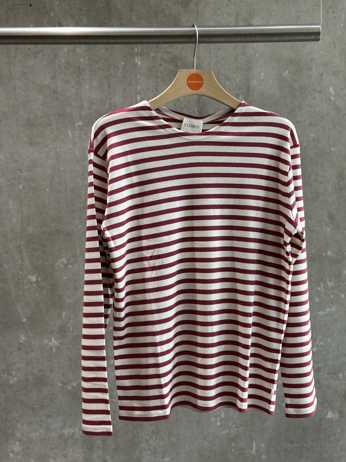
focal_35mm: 53
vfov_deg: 36.2
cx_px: 185
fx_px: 706
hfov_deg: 27.5
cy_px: 219
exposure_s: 1/121
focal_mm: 6.86
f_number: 1.78
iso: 64
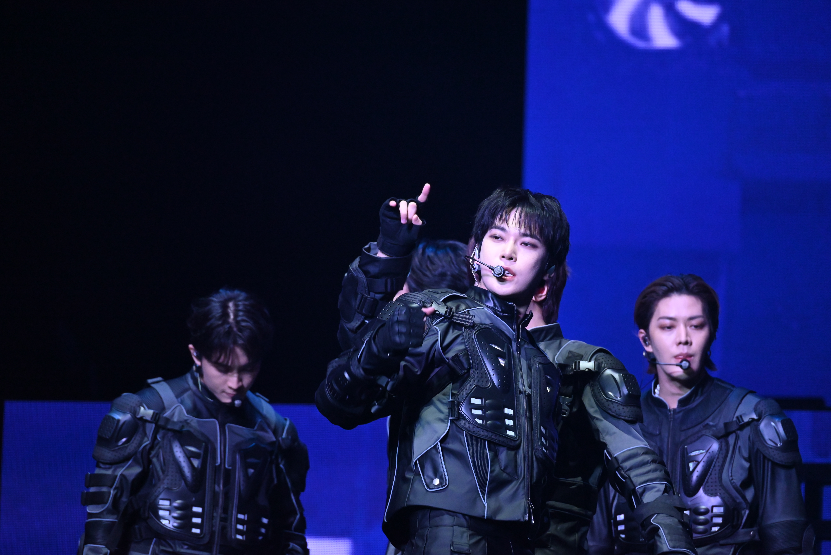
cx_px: 416
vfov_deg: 3.4
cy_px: 278
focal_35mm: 400
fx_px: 9236
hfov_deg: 5.2
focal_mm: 400
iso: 5000
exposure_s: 1/640
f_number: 8
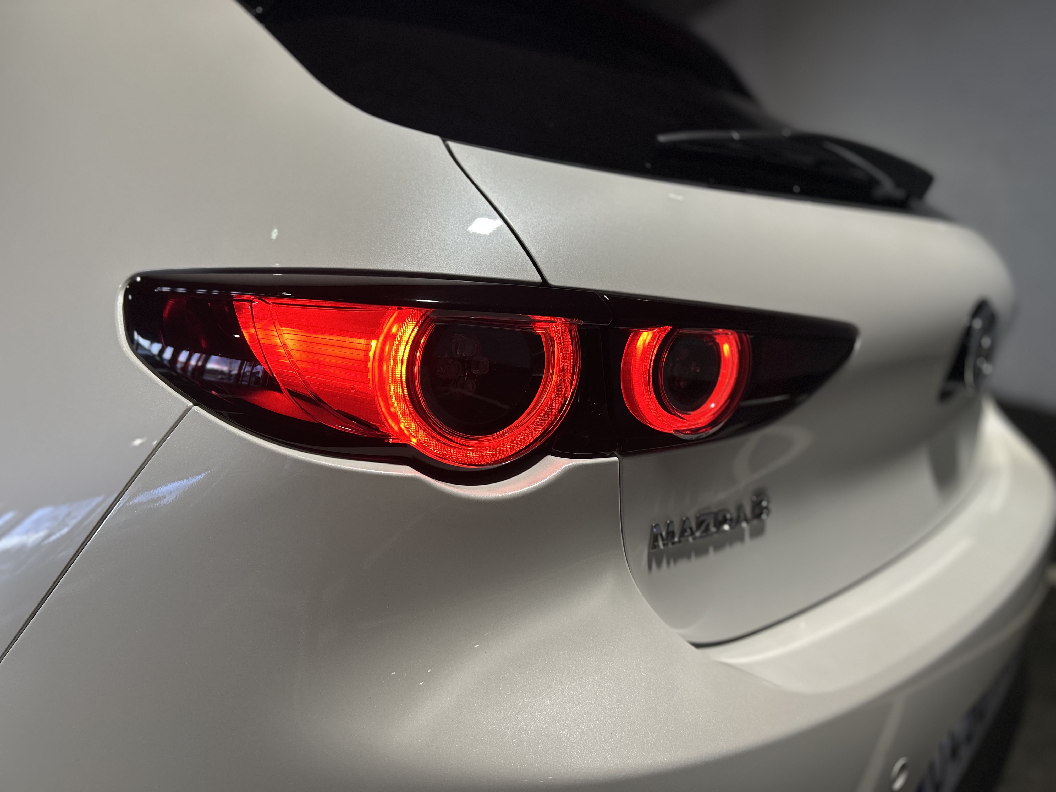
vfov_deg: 53.1
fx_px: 793
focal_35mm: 26
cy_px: 396
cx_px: 528
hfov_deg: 67.3
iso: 80
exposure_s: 1/100
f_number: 1.5
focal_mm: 5.7
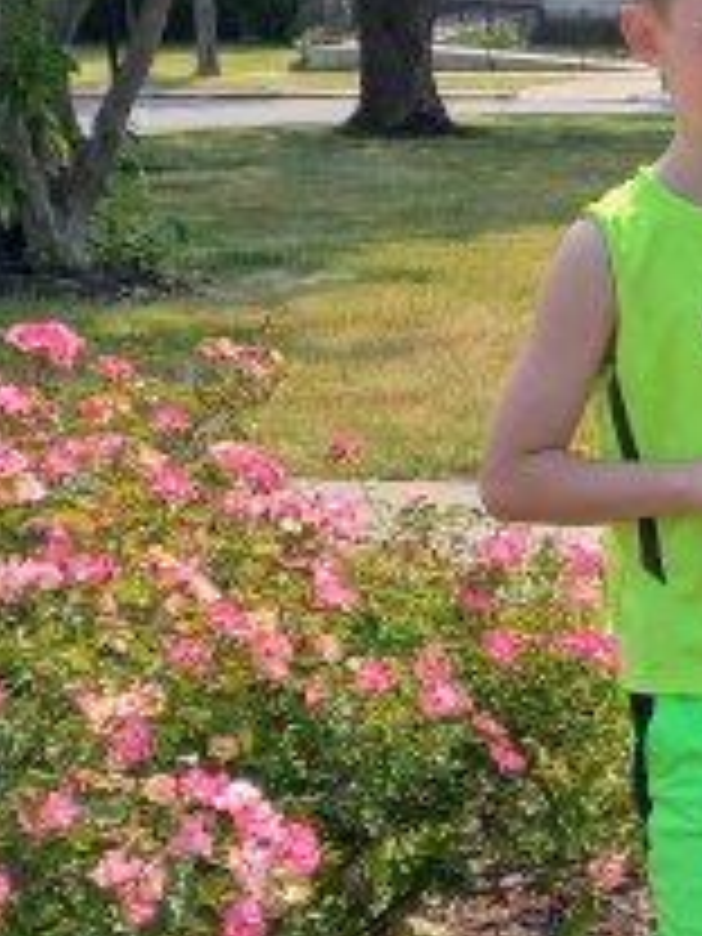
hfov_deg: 14.2
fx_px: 2596
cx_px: 1107
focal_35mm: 96
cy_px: 734
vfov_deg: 20.2
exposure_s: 1/180
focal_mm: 4.6
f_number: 1.8
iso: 32
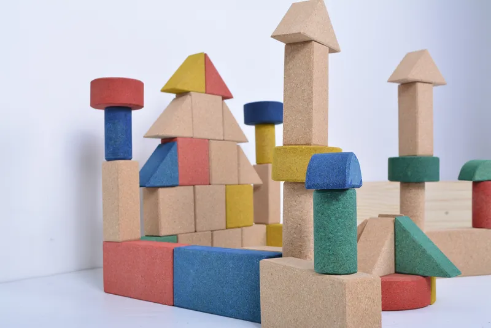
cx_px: 246
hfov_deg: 46.4
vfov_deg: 31.9
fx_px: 573
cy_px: 164
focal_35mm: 42
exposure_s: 1/125
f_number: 9
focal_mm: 28
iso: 640
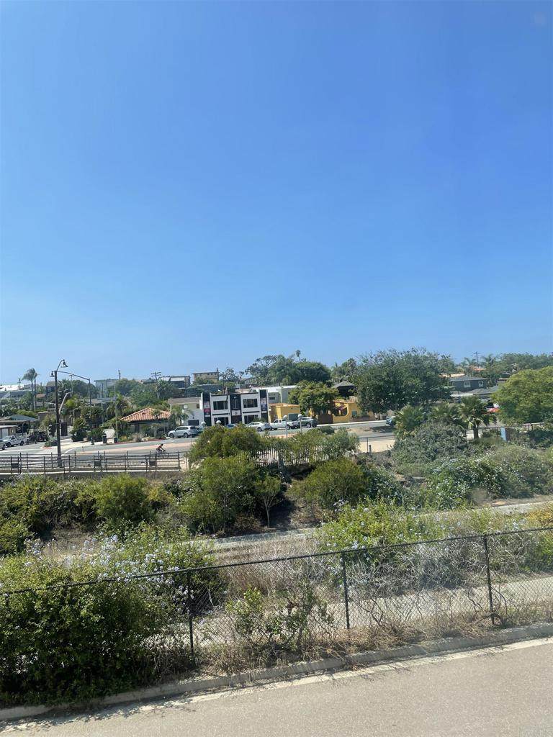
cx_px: 276
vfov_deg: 67.3
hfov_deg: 53.1
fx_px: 554
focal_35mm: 26
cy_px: 368
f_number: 1.6
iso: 32
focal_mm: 4.2
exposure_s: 1/2618
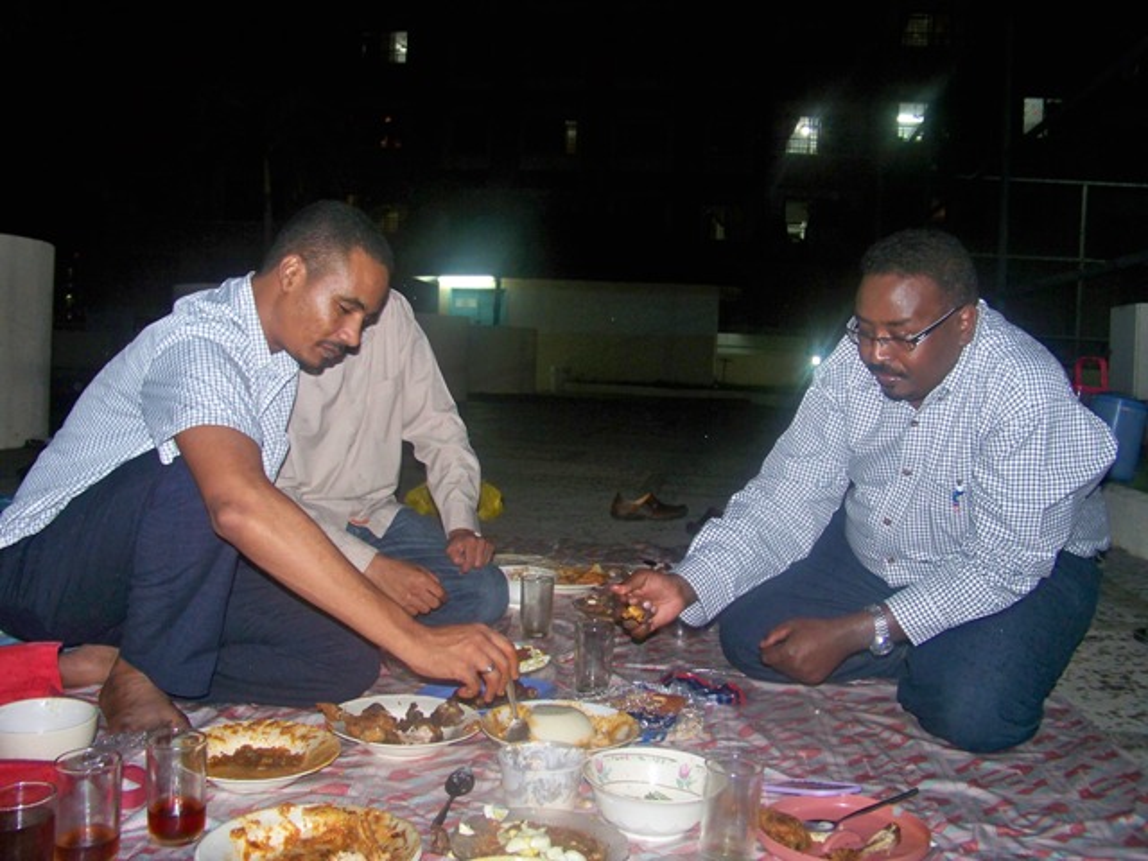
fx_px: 1094
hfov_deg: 55.4
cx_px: 574
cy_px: 430
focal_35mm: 33
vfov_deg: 42.9
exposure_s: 1/30
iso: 200
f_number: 2.8
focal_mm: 5.85
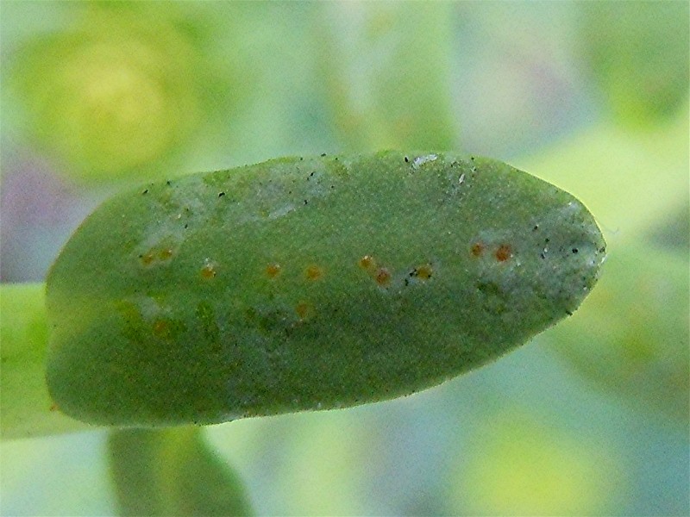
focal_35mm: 30
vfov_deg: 46.8
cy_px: 258
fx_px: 598
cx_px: 345
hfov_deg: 60.0
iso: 640
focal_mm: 5.4
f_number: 3.5
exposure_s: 1/125
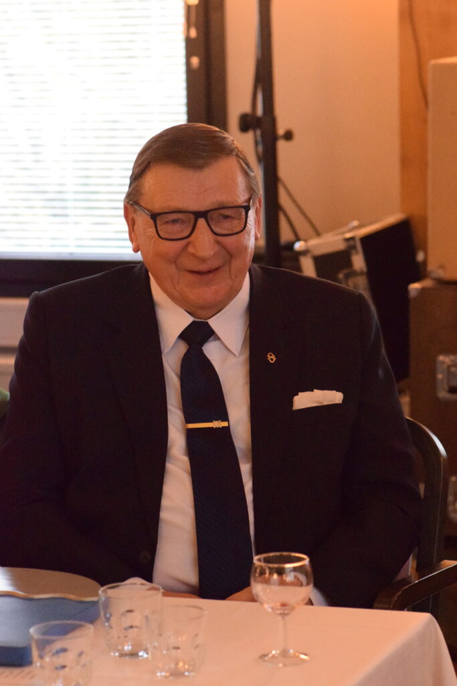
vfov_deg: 16.1
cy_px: 343
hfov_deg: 10.8
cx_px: 228
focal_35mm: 128
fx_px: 2427
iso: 12800
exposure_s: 1/100
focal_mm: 85
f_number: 5
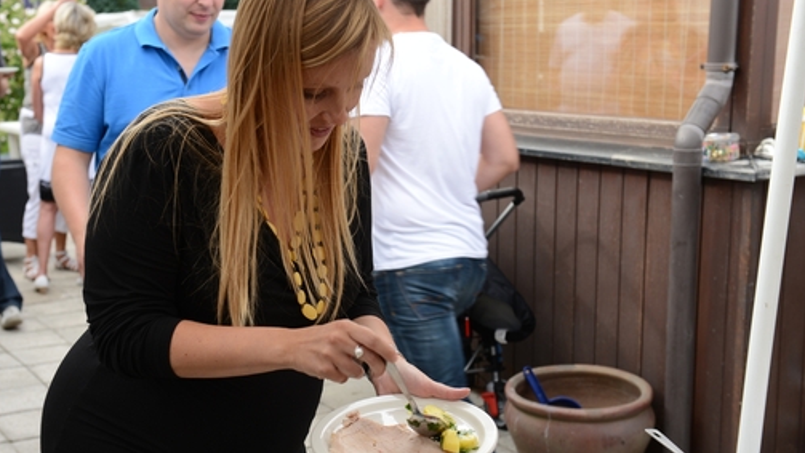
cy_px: 258
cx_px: 347
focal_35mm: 55
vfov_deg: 21.8
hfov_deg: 37.8
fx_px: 1174
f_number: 5.6
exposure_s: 1/125
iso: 200
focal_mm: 44
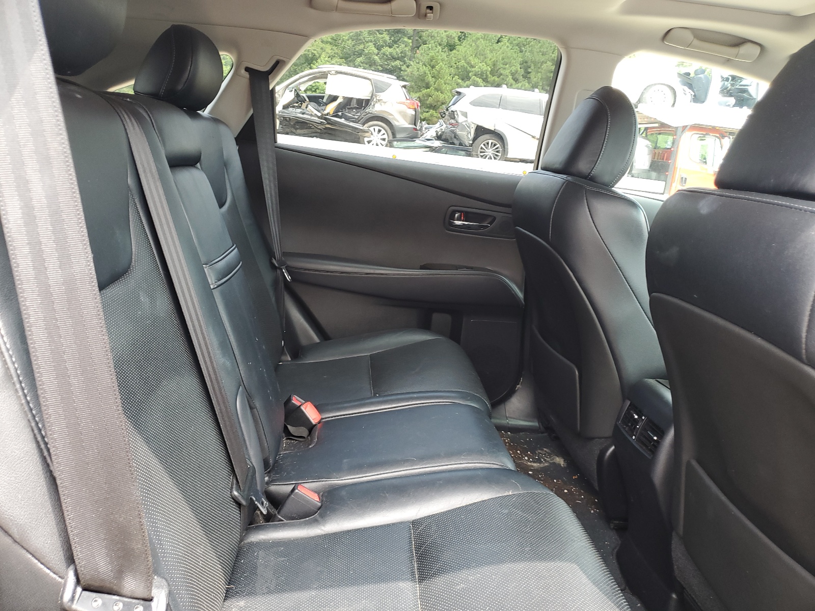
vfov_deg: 53.1
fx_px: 612
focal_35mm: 26
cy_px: 306
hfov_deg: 67.3
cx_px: 408
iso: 60
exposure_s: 1/120
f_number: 1.5
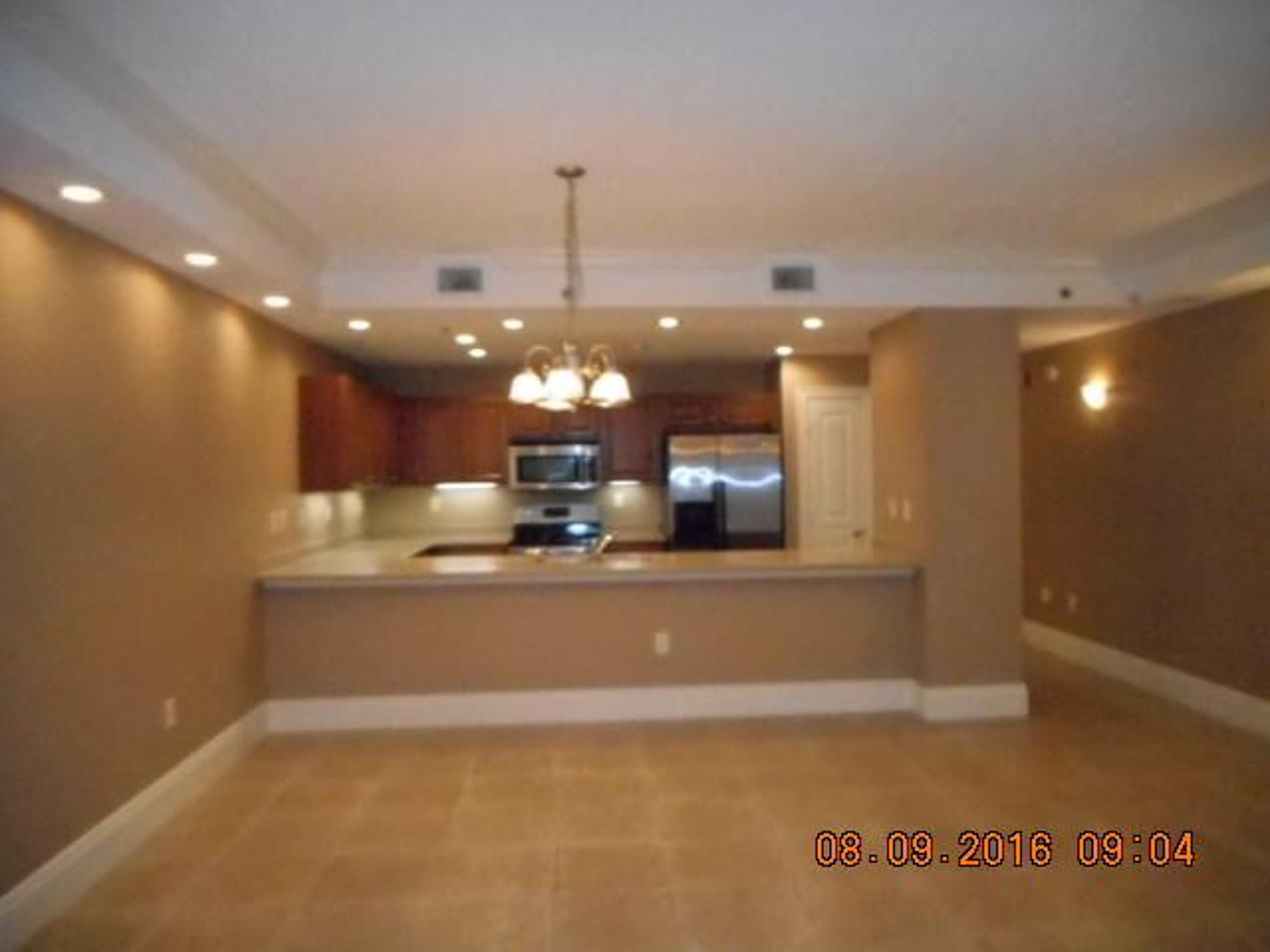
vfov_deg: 54.9
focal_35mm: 25
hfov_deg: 69.4
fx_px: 917
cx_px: 635
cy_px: 476
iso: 1600
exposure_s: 1/25
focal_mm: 4.5
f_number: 10.5
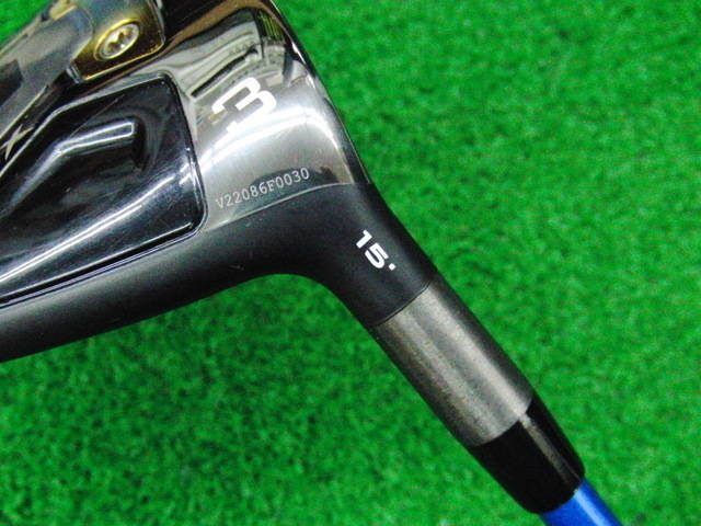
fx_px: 749
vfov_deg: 38.7
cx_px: 350
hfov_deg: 50.1
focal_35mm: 37
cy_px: 263
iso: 3200
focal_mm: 6.42
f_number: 3.6
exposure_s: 1/200
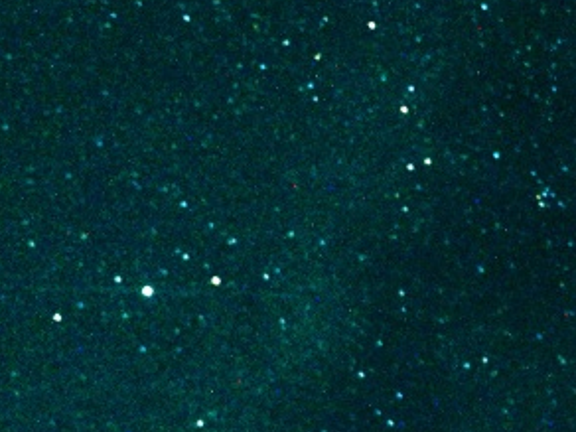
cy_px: 164
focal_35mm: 107
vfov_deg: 13.8
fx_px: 1780
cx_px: 635
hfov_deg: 17.7
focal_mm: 4.75
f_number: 1.8
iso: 1000
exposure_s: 30
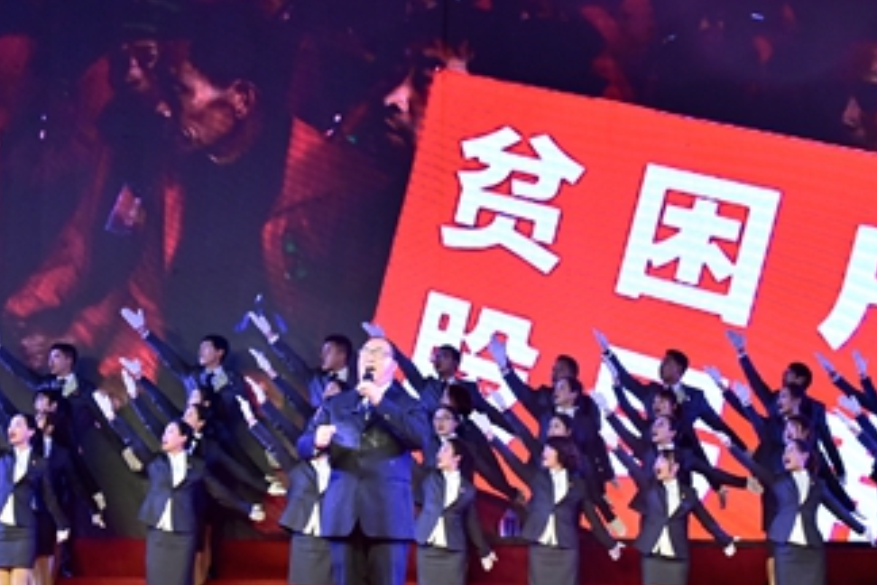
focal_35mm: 74
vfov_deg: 18.4
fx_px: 1803
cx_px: 623
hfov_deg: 27.1
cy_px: 332
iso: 4000
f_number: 8
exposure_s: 1/200
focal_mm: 48
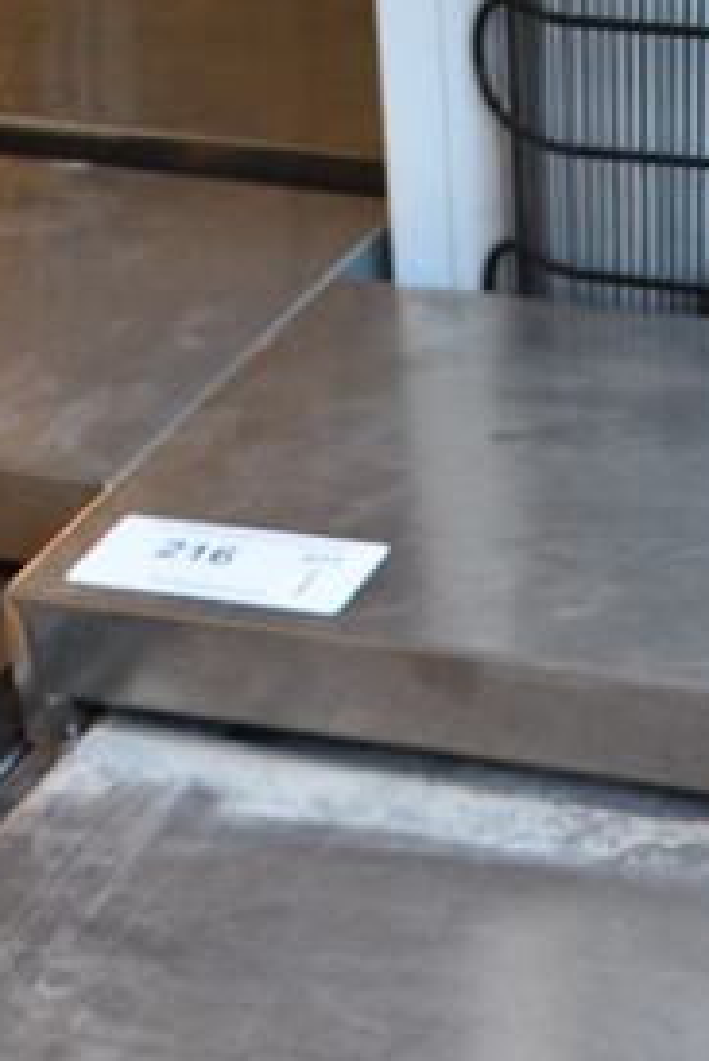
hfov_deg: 15.0
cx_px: 705
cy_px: 1408
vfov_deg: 20.5
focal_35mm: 90
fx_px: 2655
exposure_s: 1/125
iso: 1000
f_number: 3.5
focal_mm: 18
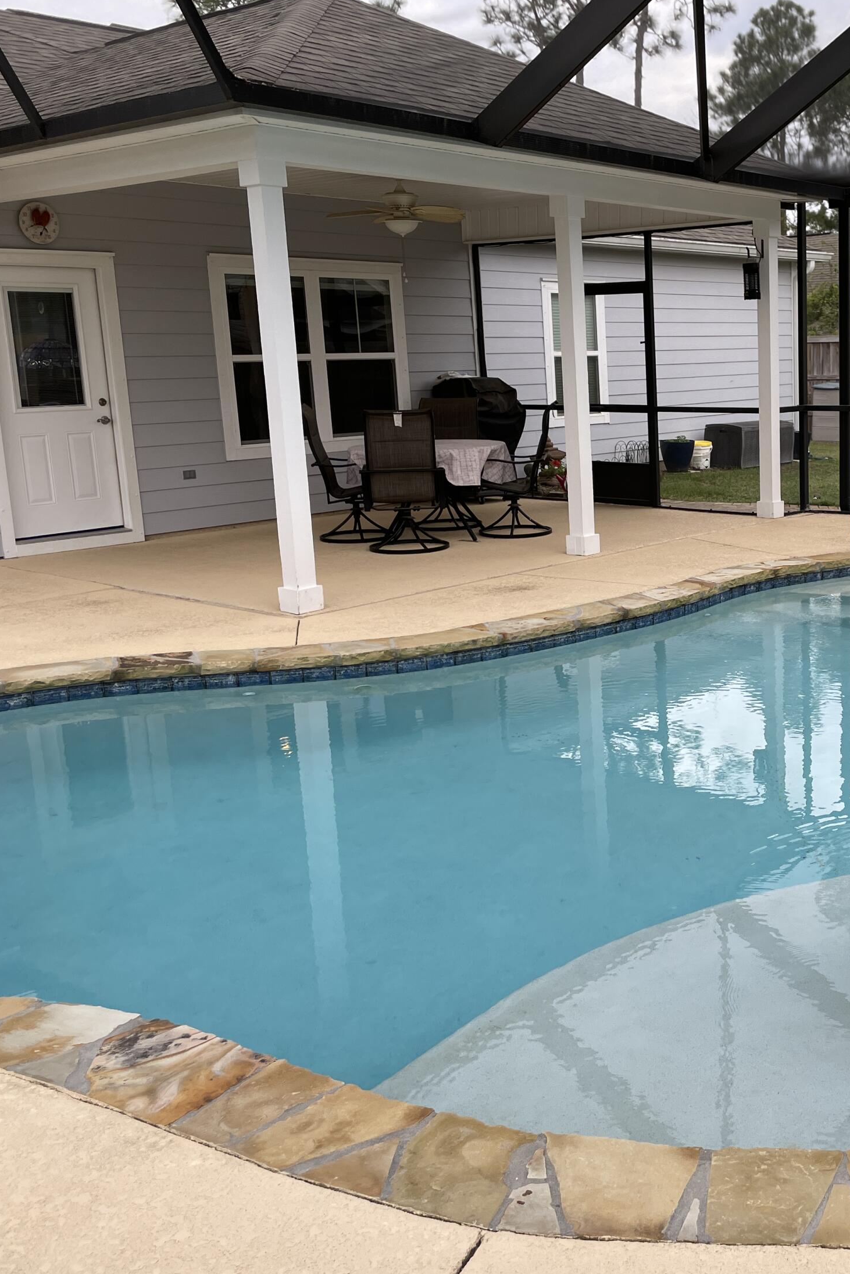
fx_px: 1310
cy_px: 638
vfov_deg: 51.9
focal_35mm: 37
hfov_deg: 34.2
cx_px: 749
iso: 32
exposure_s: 1/449
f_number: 1.6
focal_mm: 4.2
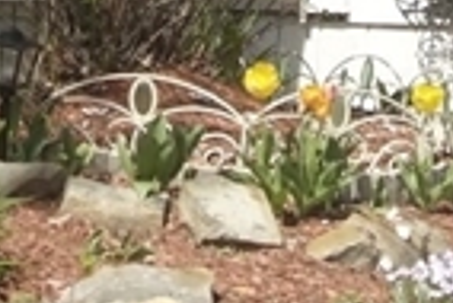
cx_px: 226
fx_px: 3275
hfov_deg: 7.9
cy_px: -116
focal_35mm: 260
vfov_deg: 5.3
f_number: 11
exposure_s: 1/125
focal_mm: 24
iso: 250
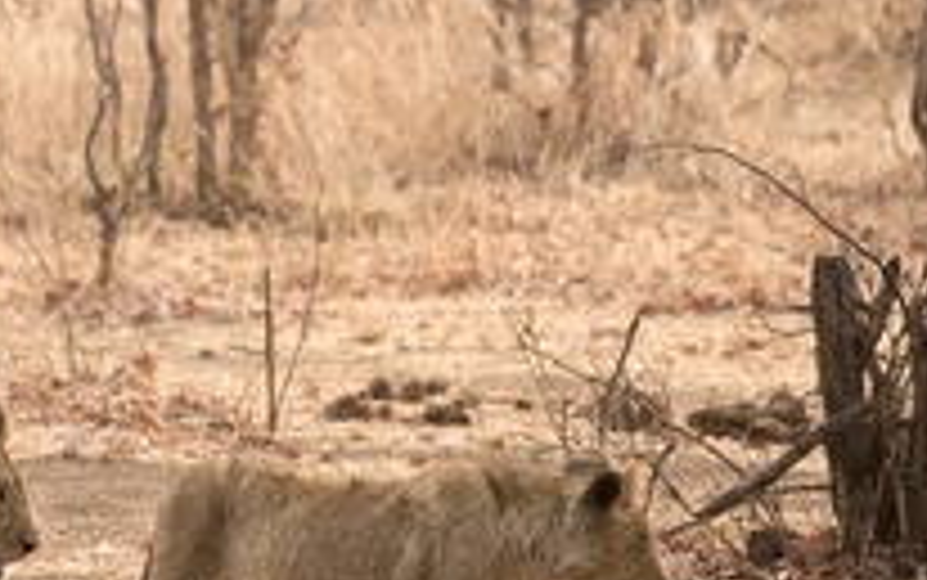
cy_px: 223
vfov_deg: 1.6
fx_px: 21233
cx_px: -306
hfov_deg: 2.5
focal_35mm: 840
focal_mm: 200
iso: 400
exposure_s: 1/250
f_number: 6.7
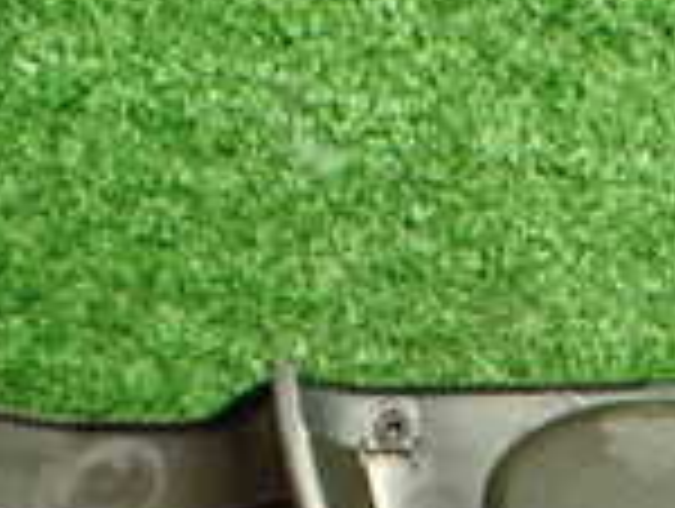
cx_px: 814
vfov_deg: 11.7
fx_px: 2344
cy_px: 832
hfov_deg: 15.8
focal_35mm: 120
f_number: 2.3
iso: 800
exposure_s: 1/125
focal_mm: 5.4
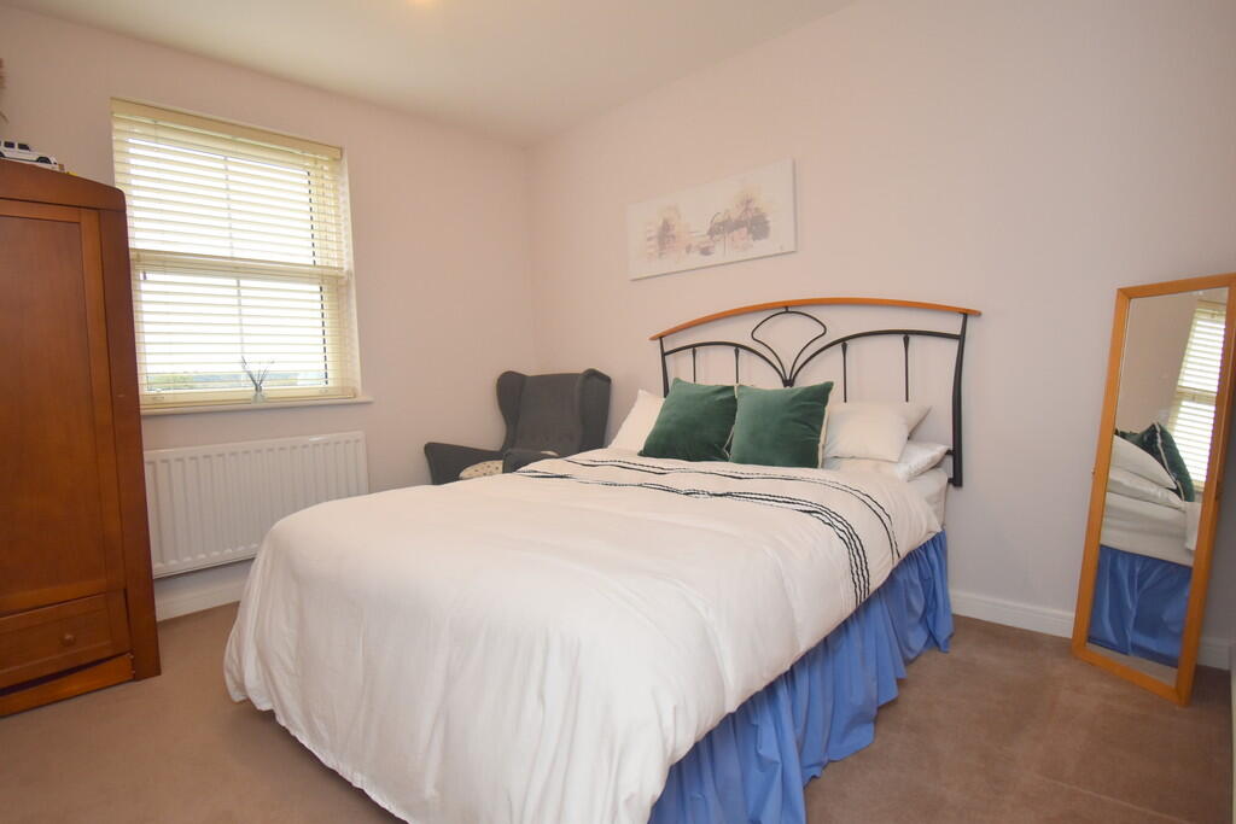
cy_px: 412
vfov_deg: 67.4
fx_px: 618
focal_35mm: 18
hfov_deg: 90.0
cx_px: 618
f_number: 4.8
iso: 800
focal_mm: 12
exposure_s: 1/160
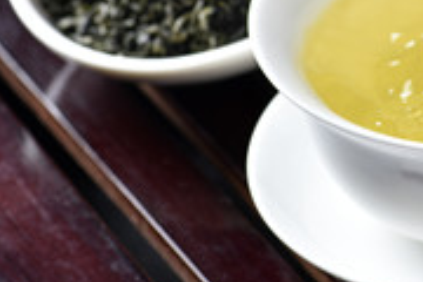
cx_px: 489
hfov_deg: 7.8
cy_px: 28
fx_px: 3090
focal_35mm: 263
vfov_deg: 5.2
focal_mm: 105
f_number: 9
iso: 125
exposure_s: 1/160
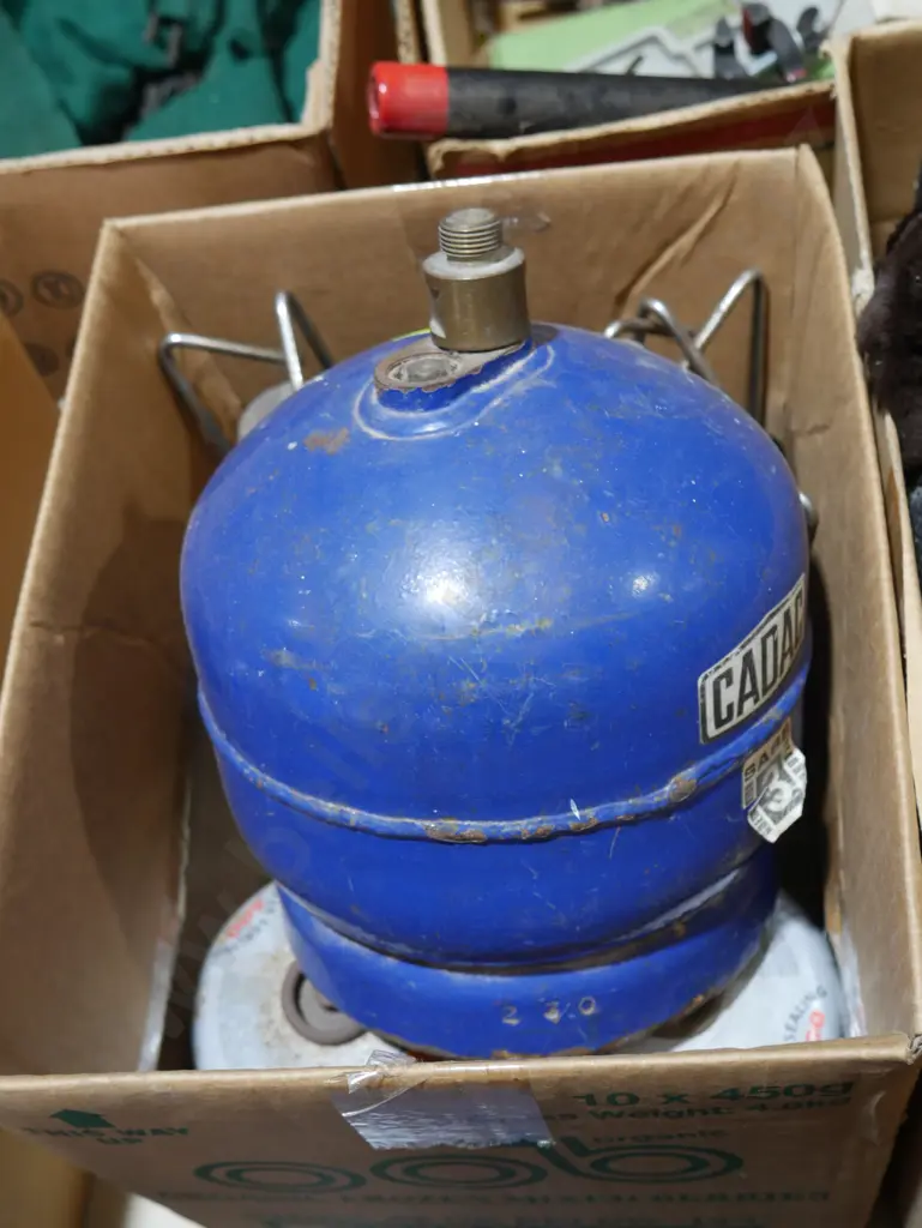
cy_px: 614
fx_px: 1490
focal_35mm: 42
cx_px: 461
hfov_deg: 34.4
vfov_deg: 44.8
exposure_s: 1/60
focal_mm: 21
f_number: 4.6
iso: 500
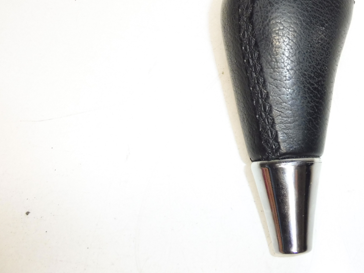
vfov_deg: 31.4
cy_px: 28
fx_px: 463
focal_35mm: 44
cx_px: 267
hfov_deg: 41.8
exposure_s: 1/125
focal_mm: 4.3
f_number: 3.5
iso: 200
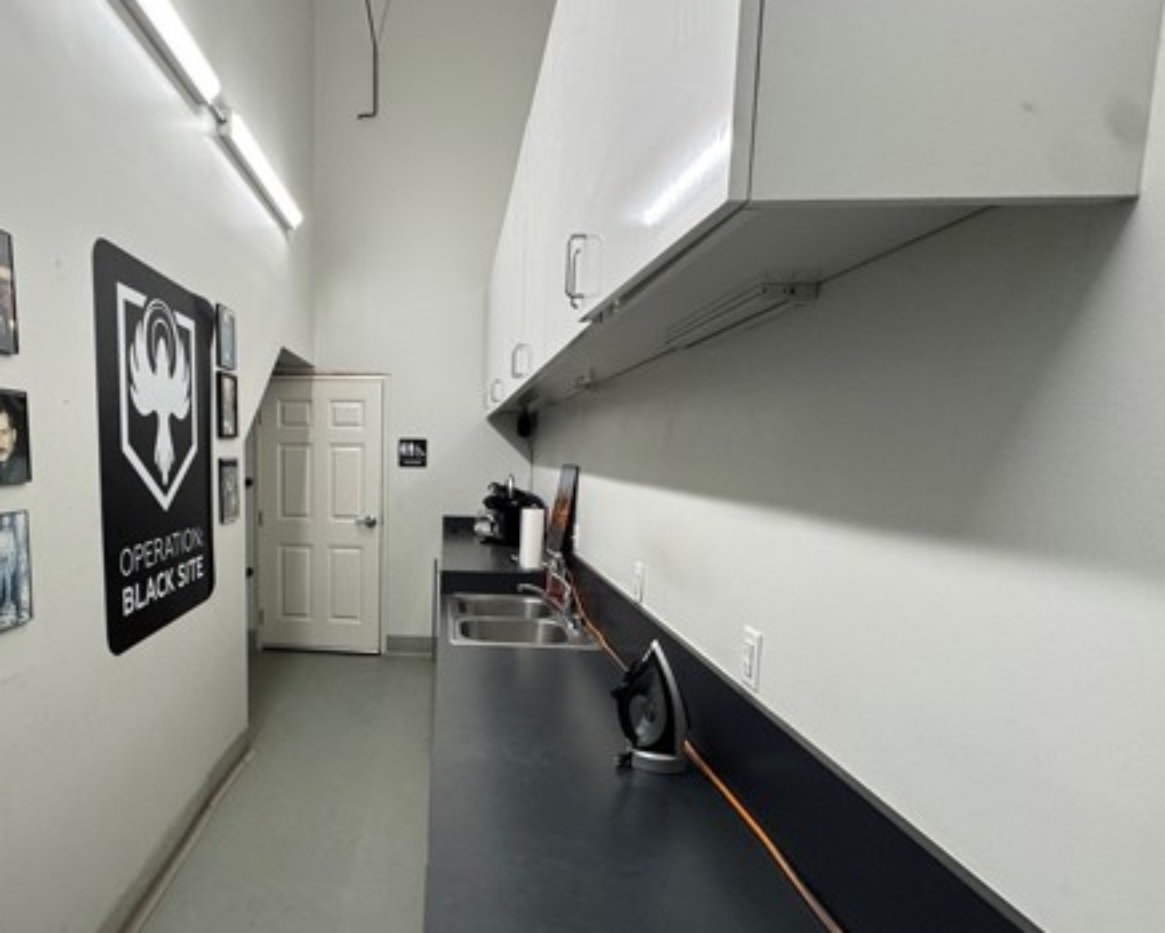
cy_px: 528
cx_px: 392
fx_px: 690
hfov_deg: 77.9
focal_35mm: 20
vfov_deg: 67.8
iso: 200
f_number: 2.2
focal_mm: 2.22
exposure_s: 1/60
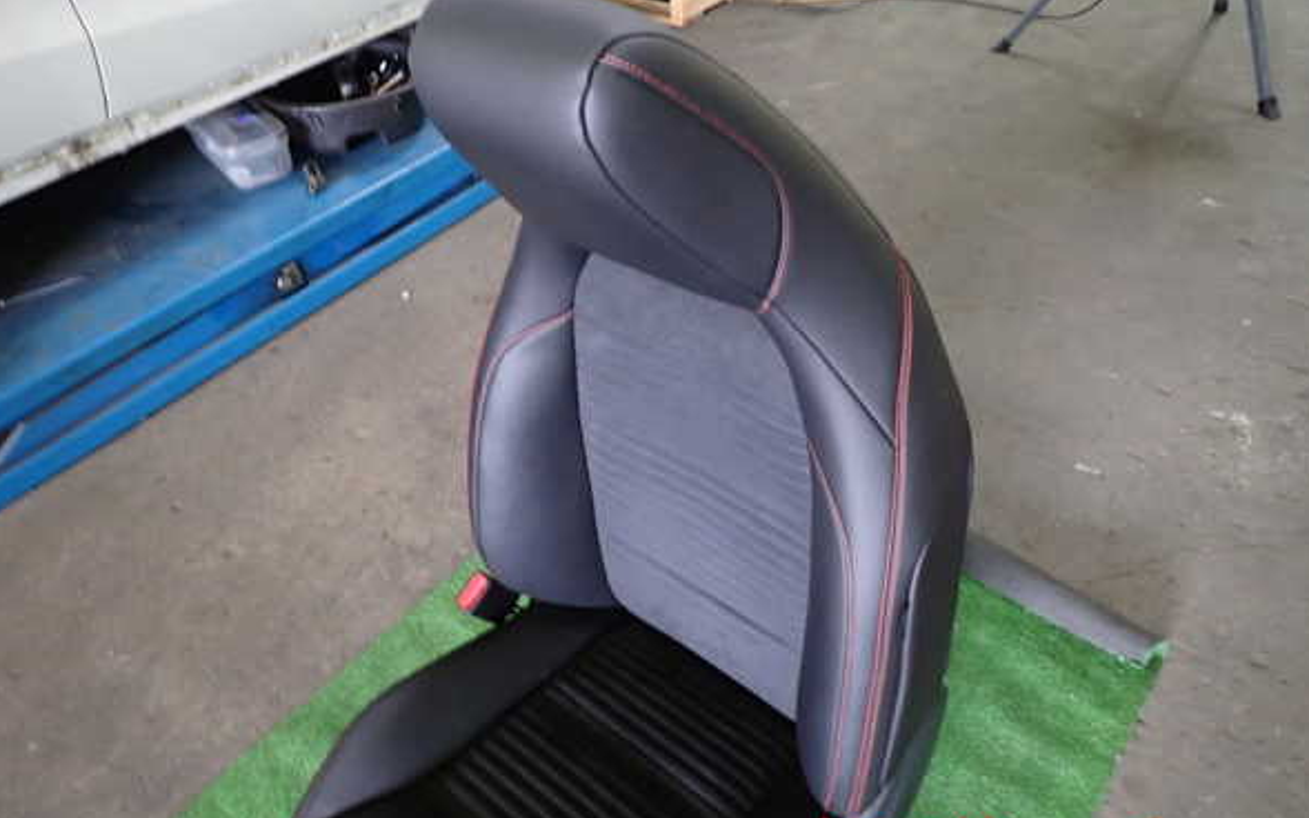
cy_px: 369
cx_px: 656
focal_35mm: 27
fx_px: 963
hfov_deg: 68.4
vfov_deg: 46.0
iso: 320
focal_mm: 4.5
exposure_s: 1/30
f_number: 2
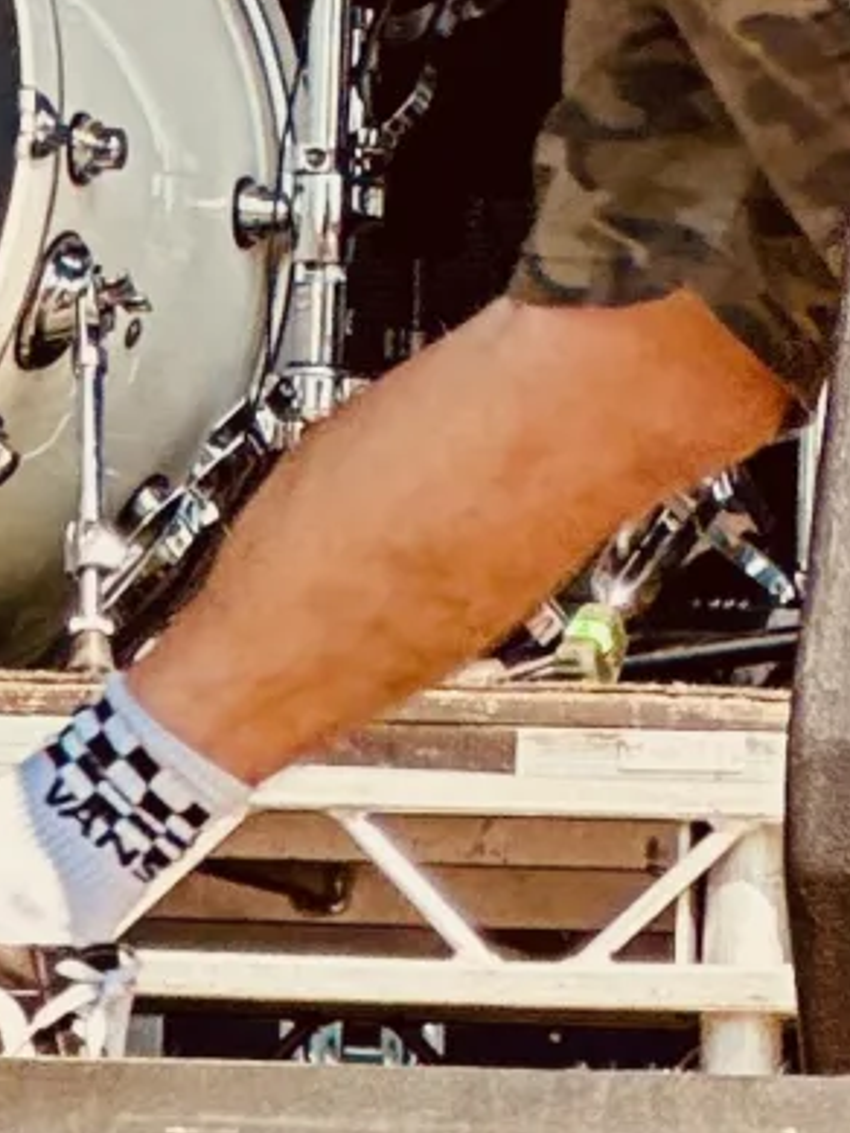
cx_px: 221
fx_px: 16590
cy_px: -1983
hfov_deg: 2.9
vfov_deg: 3.8
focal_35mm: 507
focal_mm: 9
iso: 20
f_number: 2.8
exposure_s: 1/125
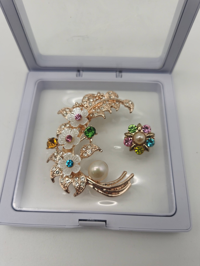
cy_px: 133
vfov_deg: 65.3
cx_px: 100
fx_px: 208
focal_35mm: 27
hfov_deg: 51.4
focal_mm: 5.56
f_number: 1.6
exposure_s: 1/102
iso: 50
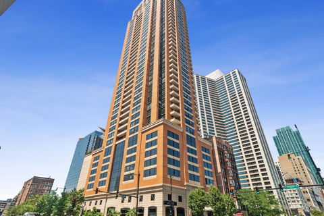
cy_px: 108
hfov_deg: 90.0
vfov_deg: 67.4
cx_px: 162
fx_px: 162
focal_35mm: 18
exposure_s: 1/400
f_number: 8
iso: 200
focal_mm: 12
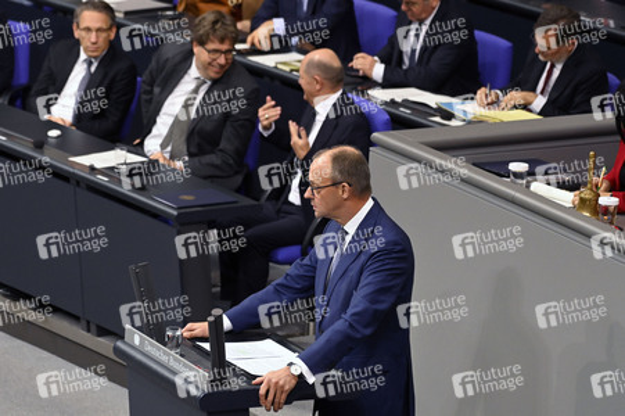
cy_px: 208
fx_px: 3817
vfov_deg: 6.2
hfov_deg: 9.4
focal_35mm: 220
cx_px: 312
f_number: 5.6
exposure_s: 1/400
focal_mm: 220
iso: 10000
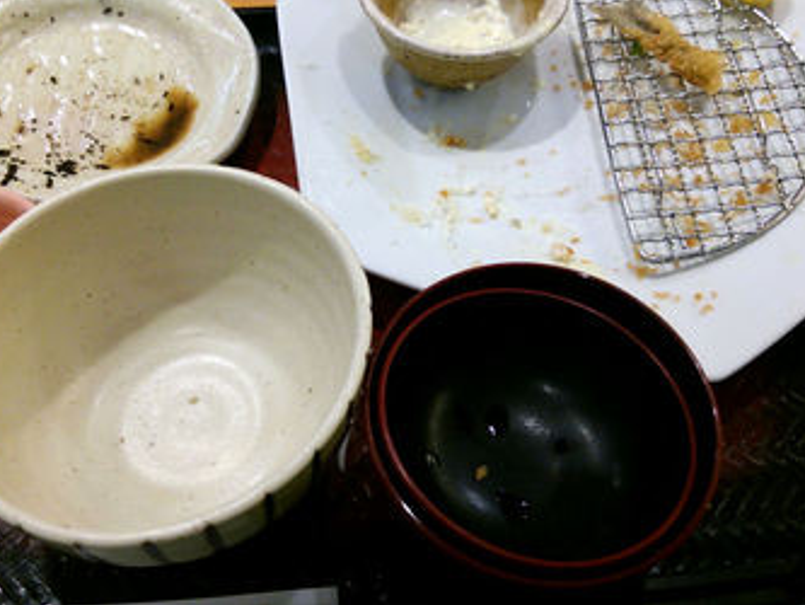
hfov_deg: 51.2
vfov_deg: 39.5
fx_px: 837
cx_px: 351
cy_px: 244
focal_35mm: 36
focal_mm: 4.06
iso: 100
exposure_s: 1/100
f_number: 1.94
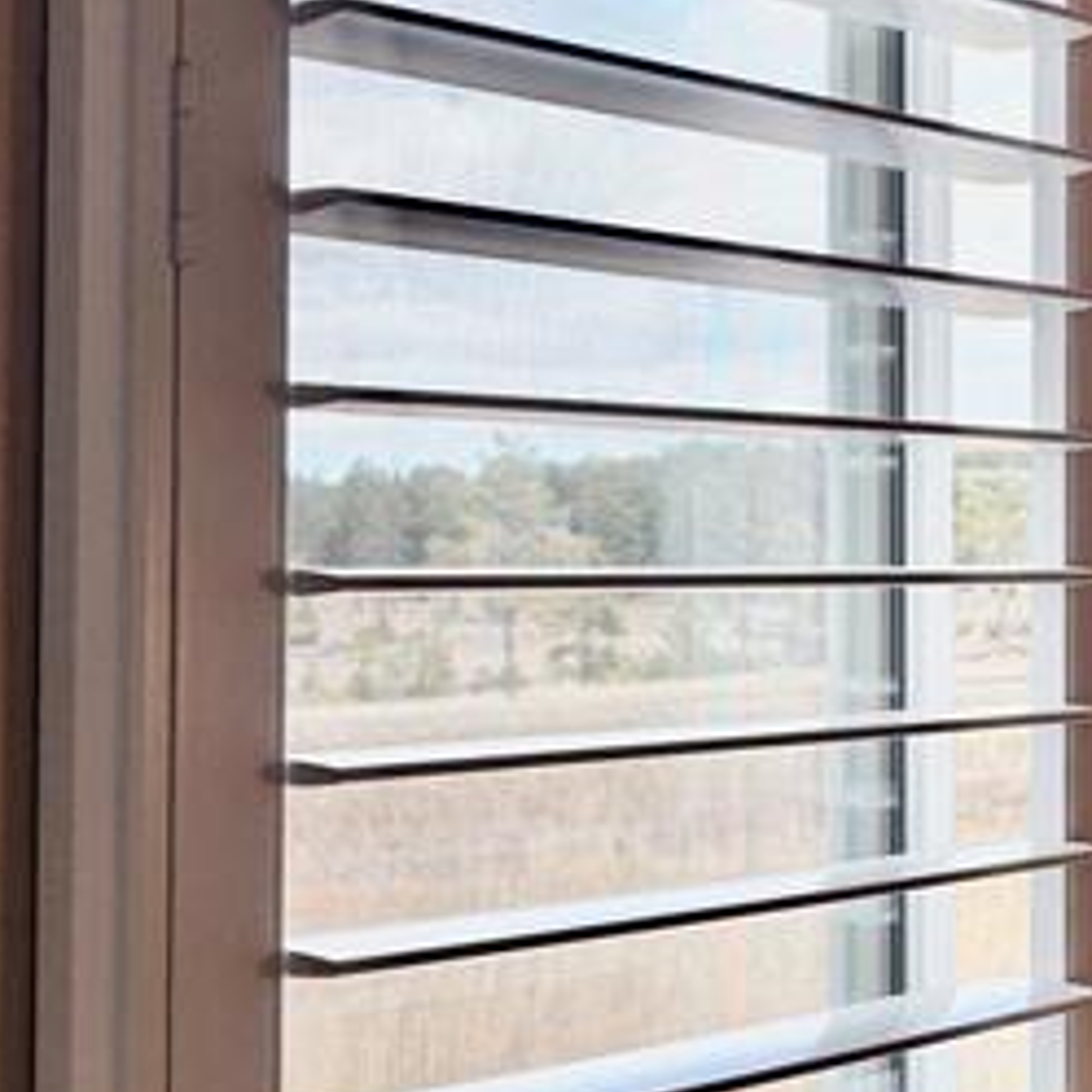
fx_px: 2534
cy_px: 452
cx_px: 1026
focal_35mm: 71
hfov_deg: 23.5
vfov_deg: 24.3
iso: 50
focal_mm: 5.96
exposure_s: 1/654
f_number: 1.6
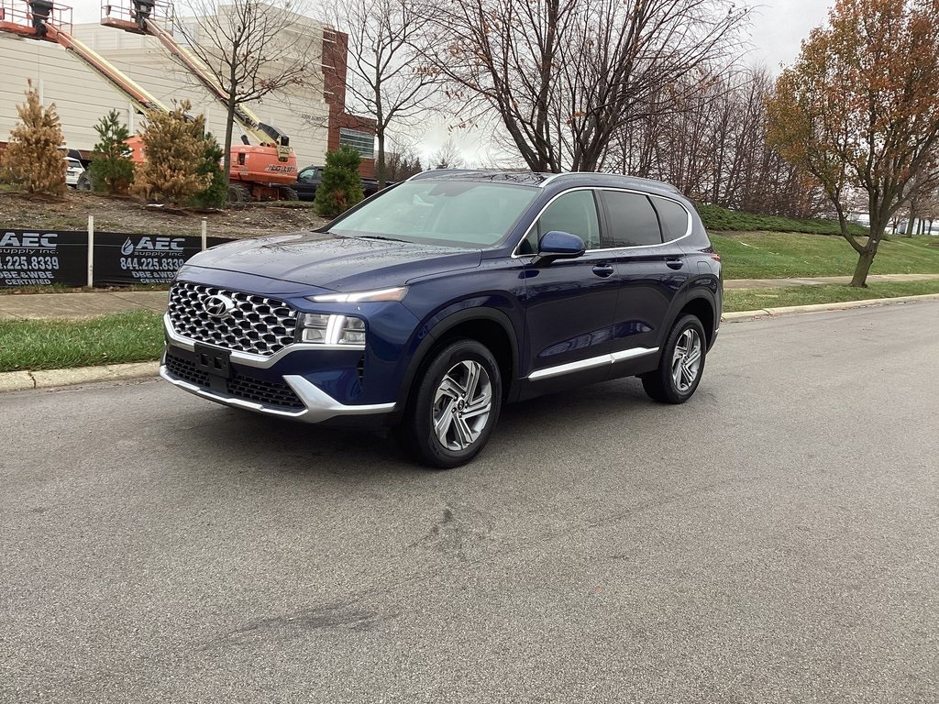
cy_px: 352
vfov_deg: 45.4
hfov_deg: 58.4
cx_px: 470
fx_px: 841
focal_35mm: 31
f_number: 2.4
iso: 25
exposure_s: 1/100
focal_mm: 3.3
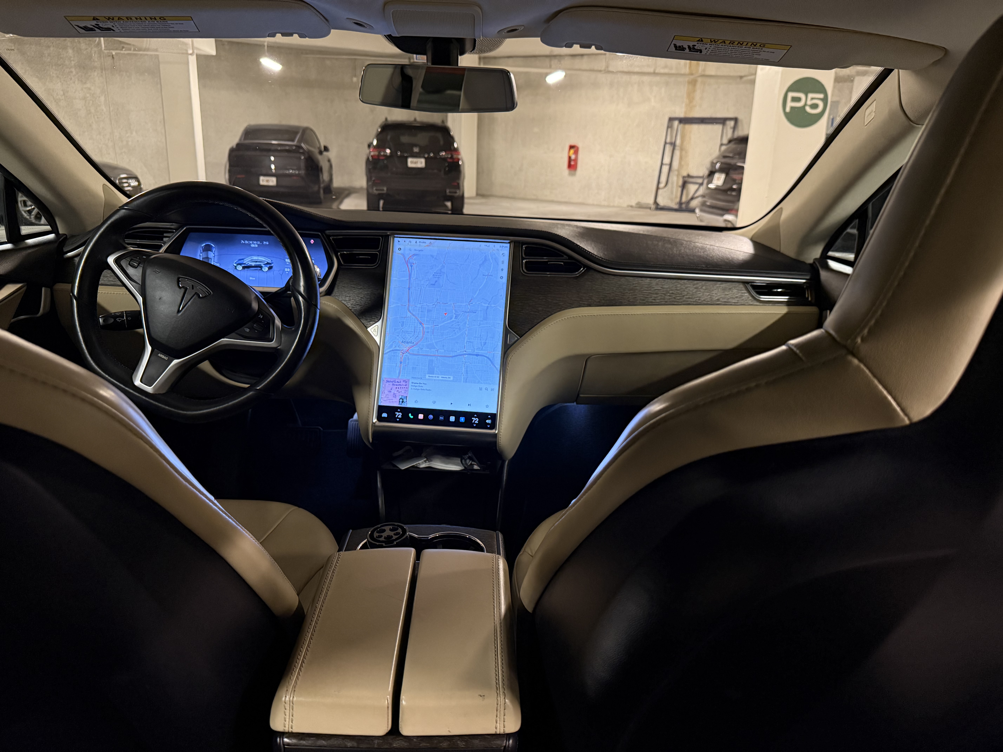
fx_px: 695
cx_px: 502
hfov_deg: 71.6
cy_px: 376
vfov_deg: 56.8
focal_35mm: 24
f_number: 1.78
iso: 640
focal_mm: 6.76
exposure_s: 1/40
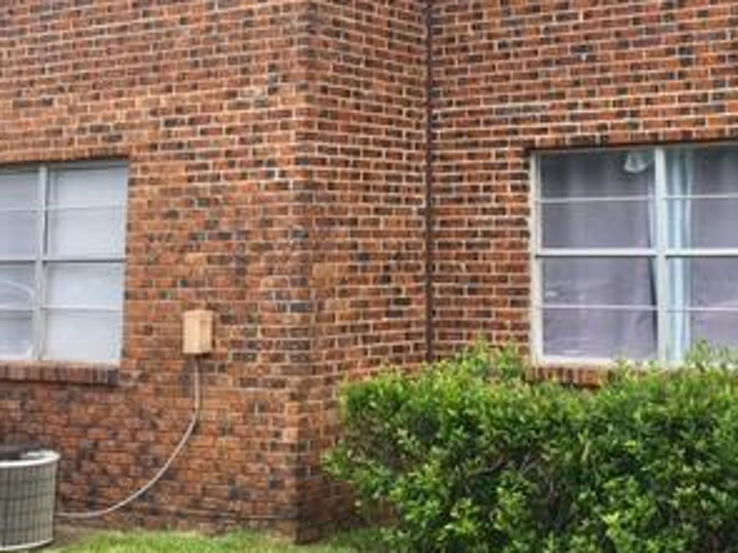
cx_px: 548
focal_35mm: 63
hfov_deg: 30.3
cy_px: 80
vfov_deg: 22.8
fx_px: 1343
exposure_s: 1/463
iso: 25
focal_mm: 4.15
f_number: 2.2
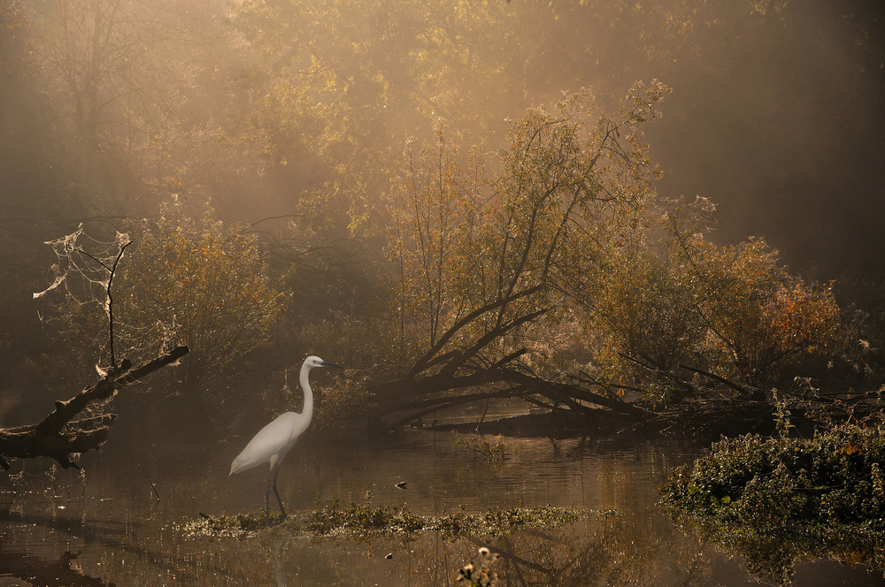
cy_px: 294
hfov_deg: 20.0
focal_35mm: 102
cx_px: 442
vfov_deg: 13.4
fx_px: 2504
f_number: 6.3
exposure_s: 1/1600
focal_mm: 68
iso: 200
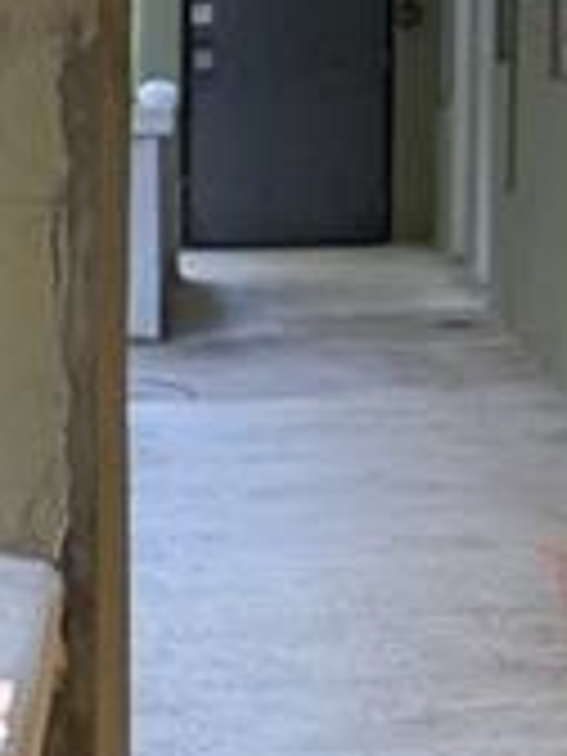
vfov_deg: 11.5
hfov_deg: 7.9
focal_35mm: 171
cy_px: 500
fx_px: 3735
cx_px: -896
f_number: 1.78
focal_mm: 6.76
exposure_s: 1/212
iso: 200
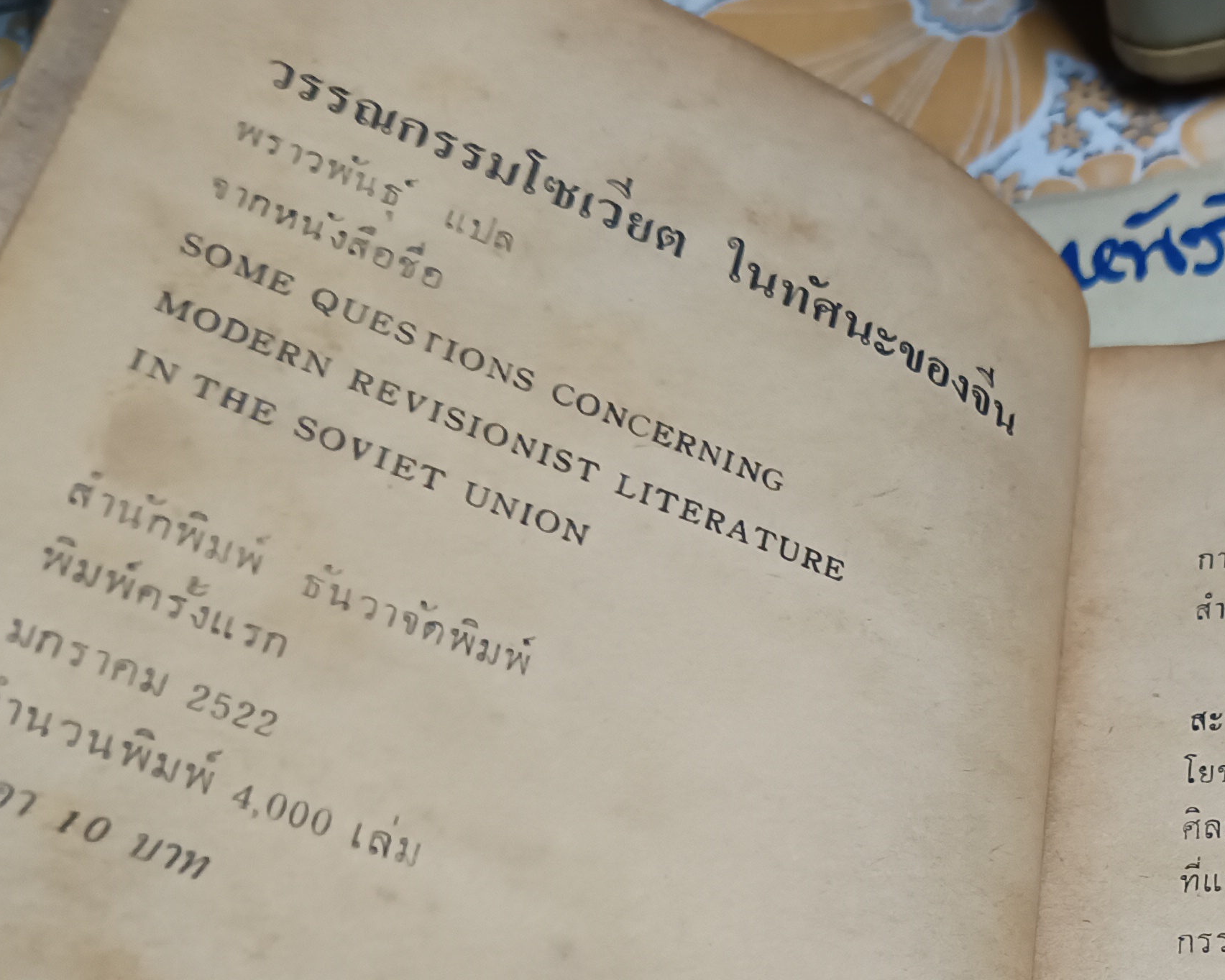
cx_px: 1125
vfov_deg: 26.2
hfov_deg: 32.3
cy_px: 966
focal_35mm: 55
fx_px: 1994
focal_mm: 5.31
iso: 1009
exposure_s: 1/33.3
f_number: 1.7
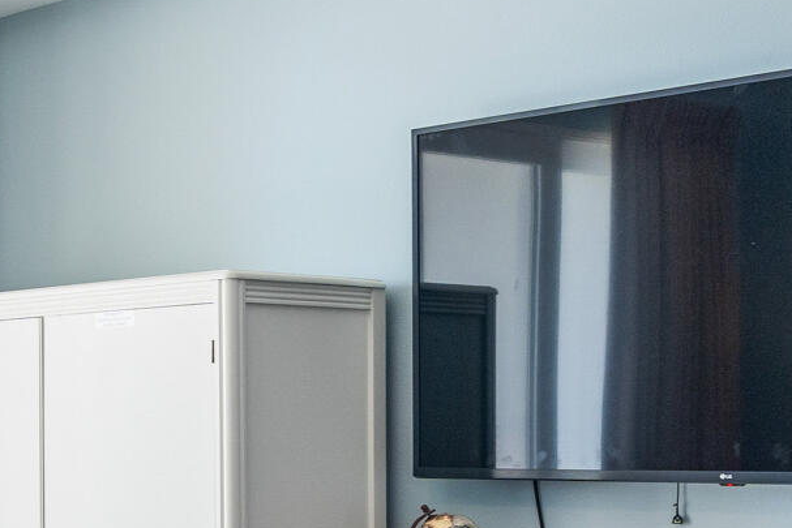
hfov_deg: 20.7
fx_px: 1848
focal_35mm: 84
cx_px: -393
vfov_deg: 16.1
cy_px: 439
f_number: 8
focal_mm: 17
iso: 100
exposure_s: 1/50
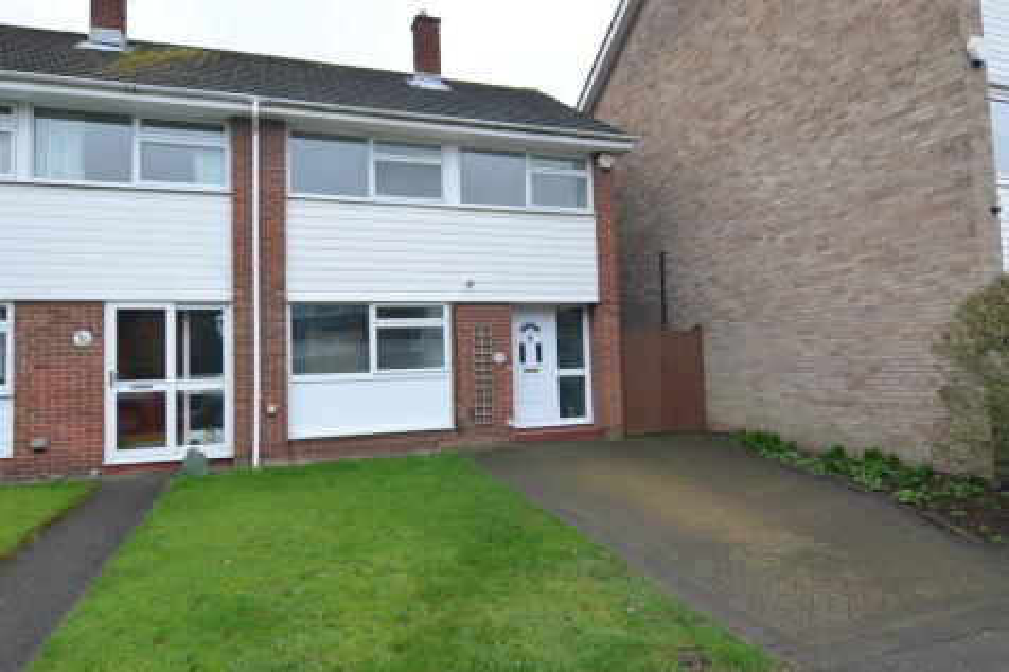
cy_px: 336
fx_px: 588
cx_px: 504
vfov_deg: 59.5
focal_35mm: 21
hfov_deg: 81.2
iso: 200
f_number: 6.3
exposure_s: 1/160
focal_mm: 14
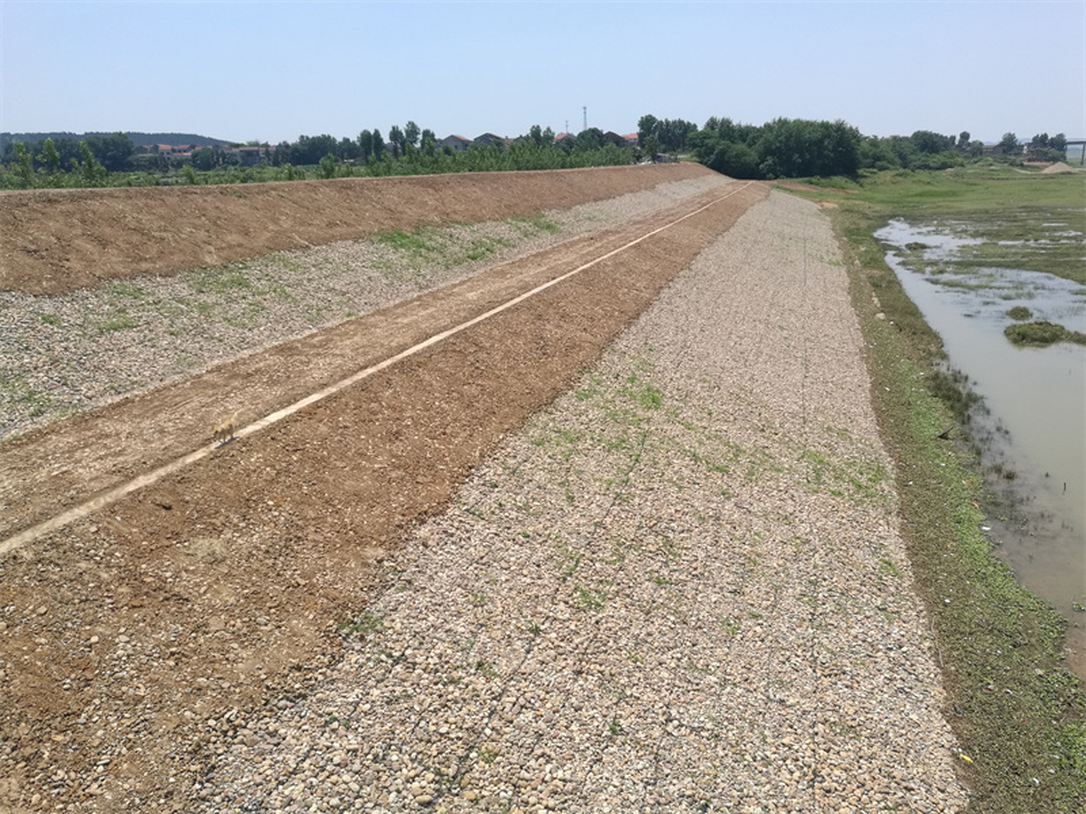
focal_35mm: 27
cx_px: 543
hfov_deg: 65.3
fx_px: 847
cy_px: 407
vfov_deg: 51.4
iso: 50
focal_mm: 4.04
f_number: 2
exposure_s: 1/1036
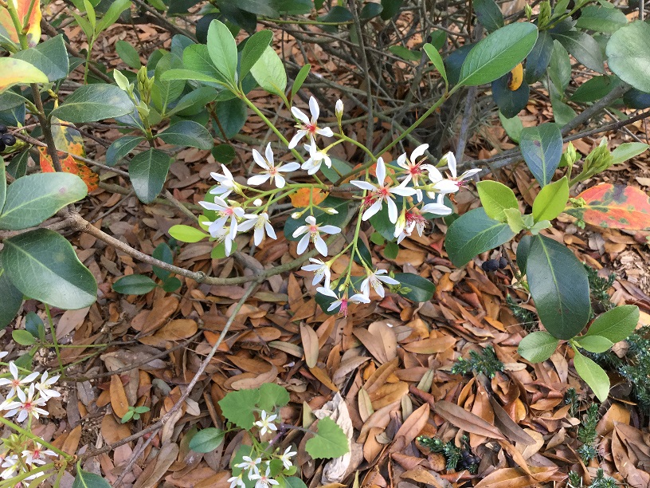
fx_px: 582
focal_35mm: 31
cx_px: 325
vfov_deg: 45.4
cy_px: 244
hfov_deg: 58.4
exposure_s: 1/40
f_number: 2.4
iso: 25
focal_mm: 3.3
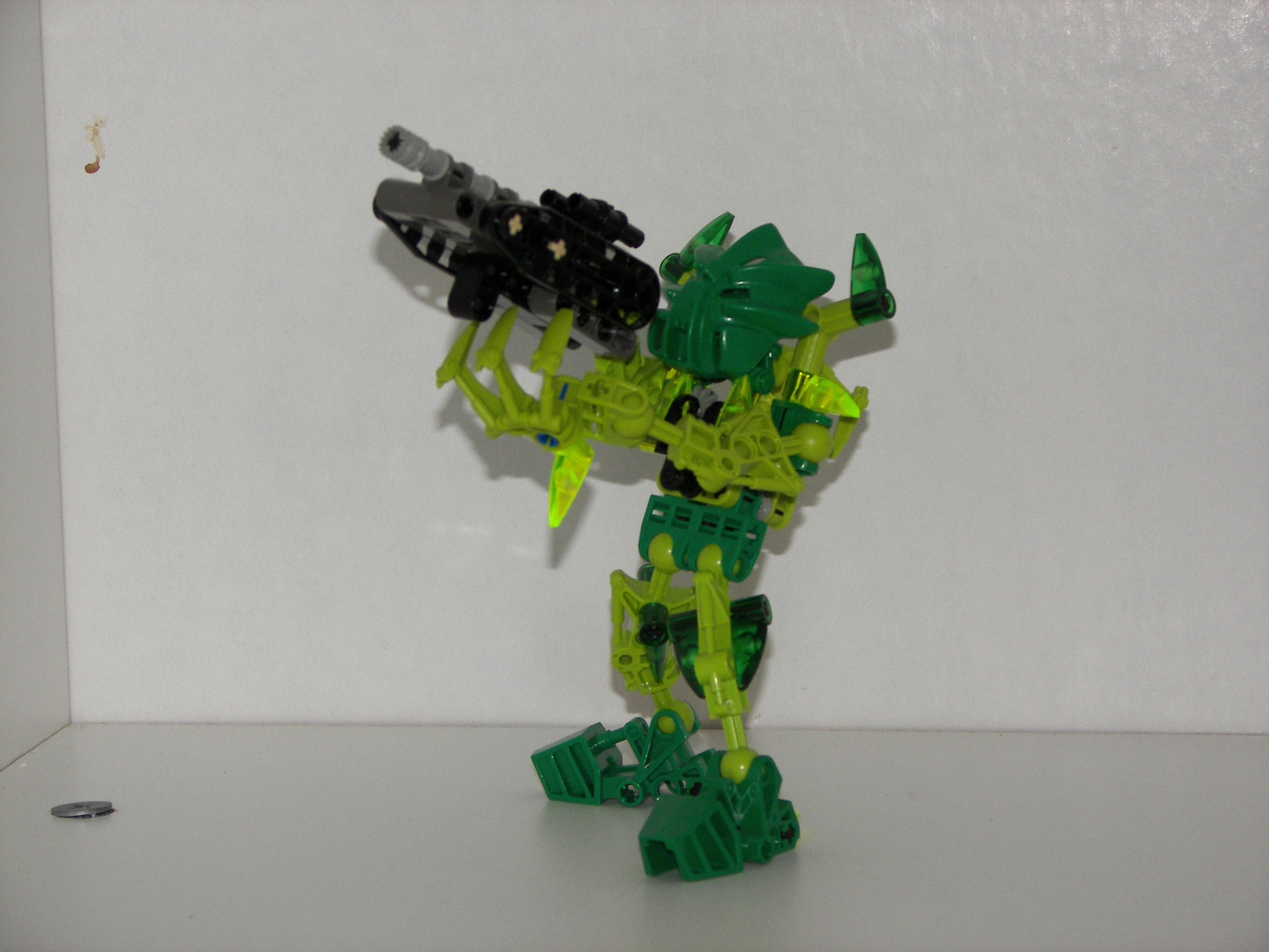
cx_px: 634
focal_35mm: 117
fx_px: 4289
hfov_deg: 16.8
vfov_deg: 12.7
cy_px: 476
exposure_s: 1/40
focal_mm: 19.5
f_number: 3.2
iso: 100
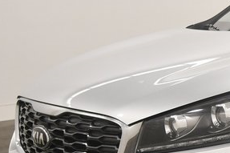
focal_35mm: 100
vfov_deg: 13.6
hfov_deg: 18.2
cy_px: 126
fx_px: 638
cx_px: 341
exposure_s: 1/160
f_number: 5.6
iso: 800
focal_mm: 19
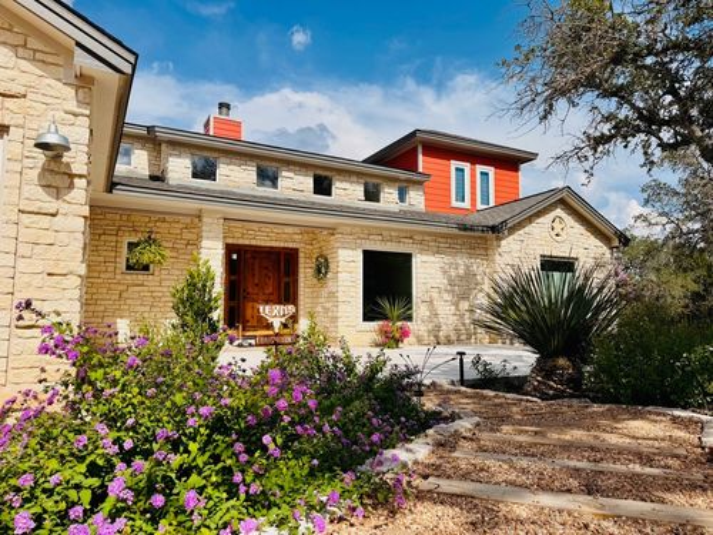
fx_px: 494
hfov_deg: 71.6
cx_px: 356
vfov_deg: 56.8
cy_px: 268
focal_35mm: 24
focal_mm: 6.76
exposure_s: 1/8130
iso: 80
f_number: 1.78
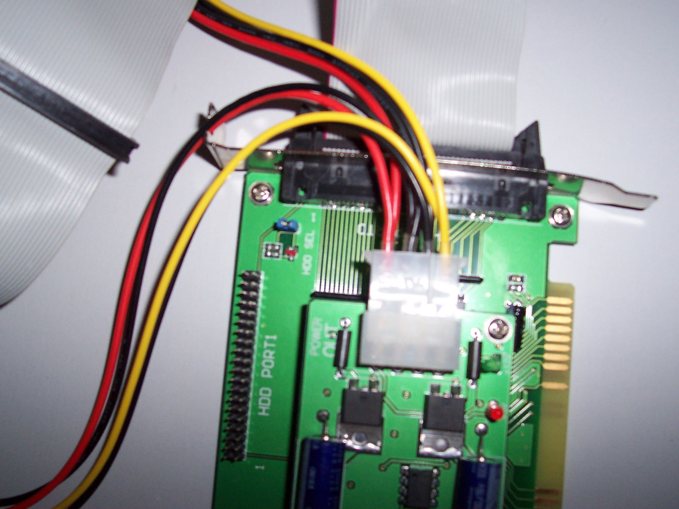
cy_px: 254
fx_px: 726
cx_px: 340
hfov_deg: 50.1
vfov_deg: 38.7
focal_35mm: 37
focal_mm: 5.6
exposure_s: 1/60
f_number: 2.8
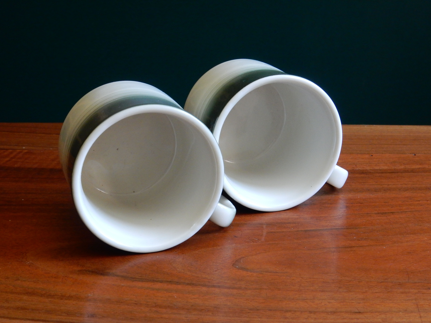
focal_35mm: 71
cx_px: 216
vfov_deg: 20.7
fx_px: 884
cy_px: 162
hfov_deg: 27.4
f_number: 4.8
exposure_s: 1/15
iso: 400
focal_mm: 12.6
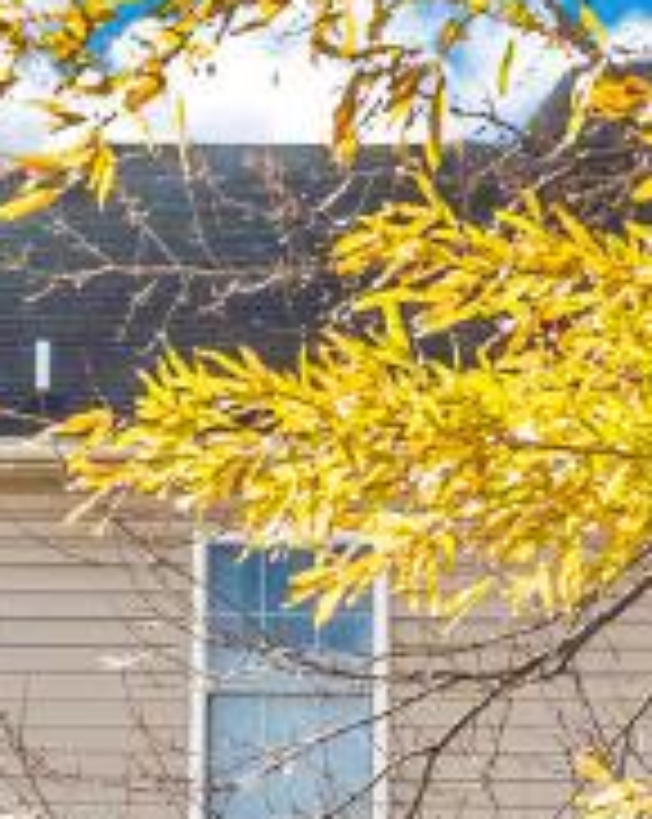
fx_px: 3579
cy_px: 1467
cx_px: 1201
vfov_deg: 12.0
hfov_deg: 9.8
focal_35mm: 148
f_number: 8
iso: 50
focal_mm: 14
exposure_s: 1/40
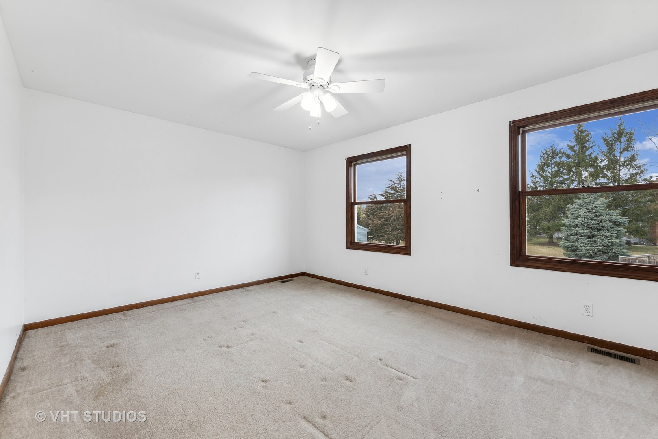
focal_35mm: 14
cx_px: 329
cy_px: 220
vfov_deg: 81.2
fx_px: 256
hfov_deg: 104.3
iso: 200
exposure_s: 1/15
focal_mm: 14
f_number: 9.5
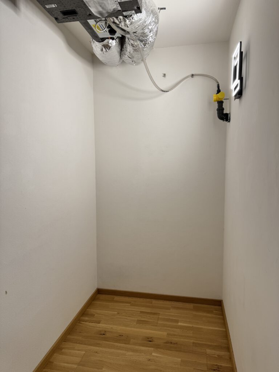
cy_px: 186
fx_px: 258
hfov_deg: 56.8
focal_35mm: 24
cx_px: 140
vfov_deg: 71.6
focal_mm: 6.76
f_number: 1.78
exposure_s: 1/100
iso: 100
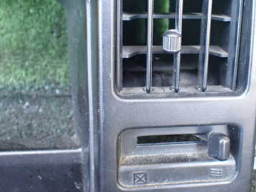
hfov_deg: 38.0
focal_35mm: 50
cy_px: 71
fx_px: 370
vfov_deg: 29.0
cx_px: 157
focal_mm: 5.4
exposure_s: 1/50
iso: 800
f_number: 2.3
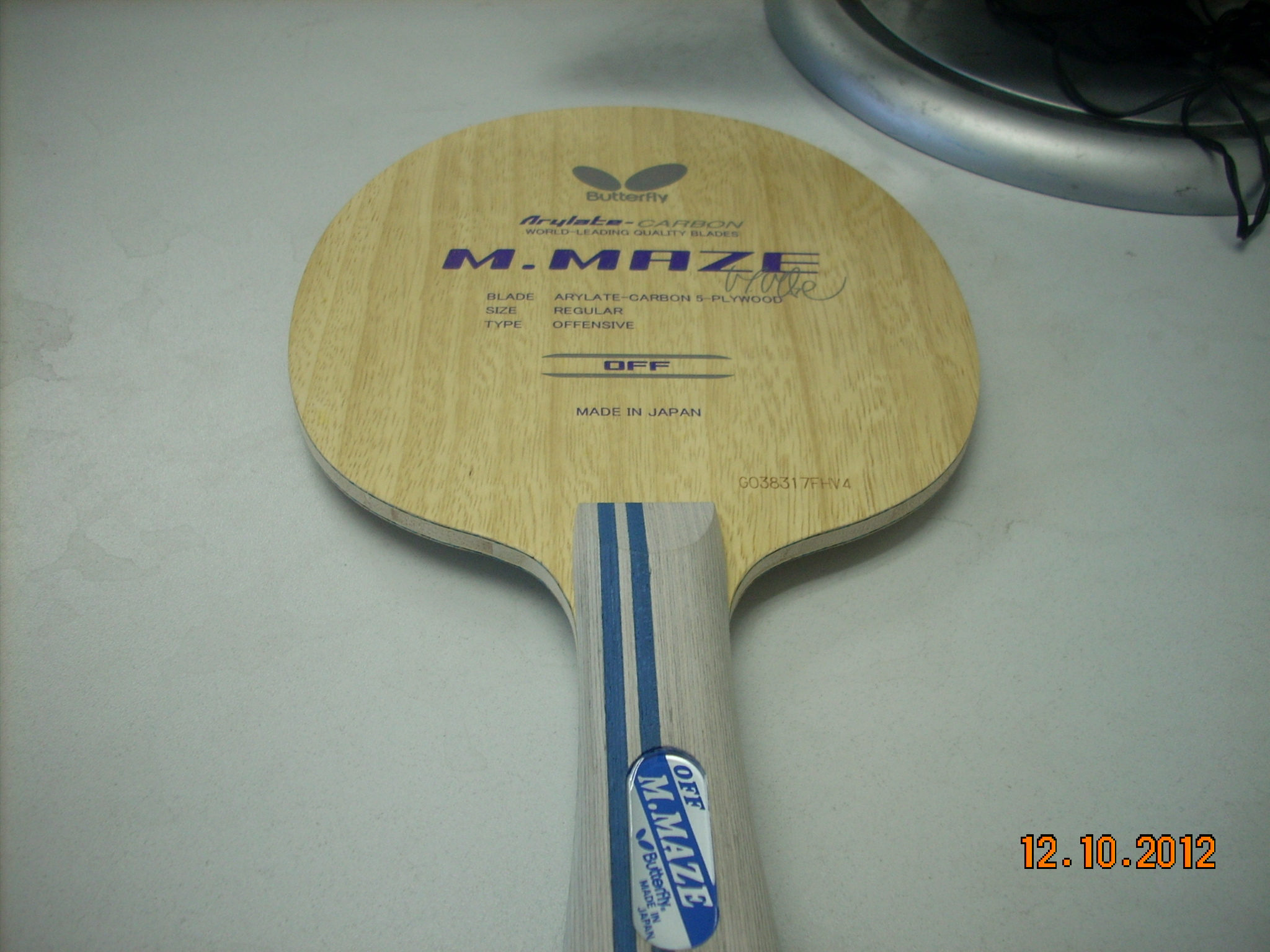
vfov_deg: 38.7
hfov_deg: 50.1
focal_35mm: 37
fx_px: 1357
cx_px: 635
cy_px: 476
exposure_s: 1/30
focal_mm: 6.2
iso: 80
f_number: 2.8
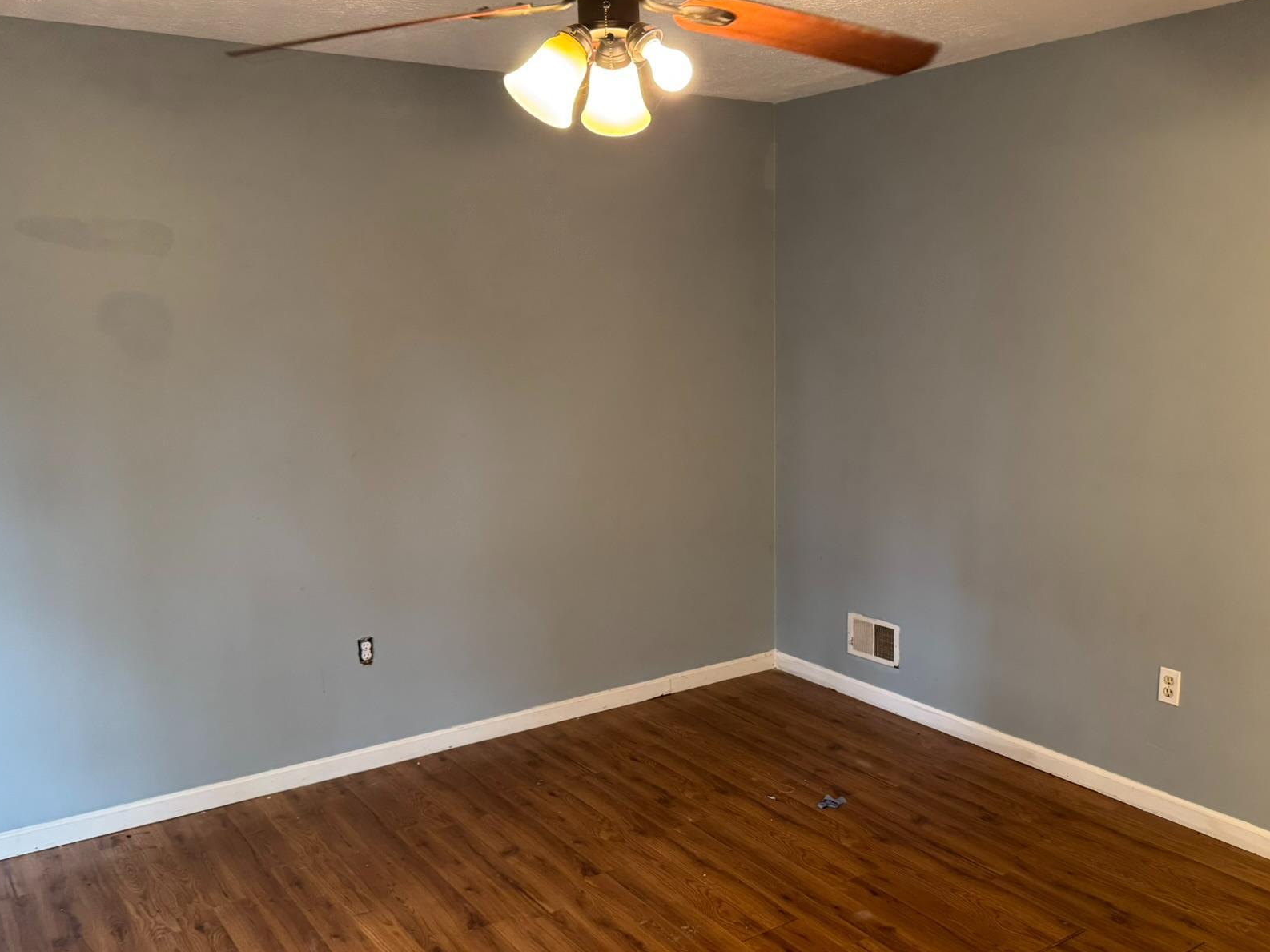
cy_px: 555
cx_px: 707
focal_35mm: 31
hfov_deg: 58.2
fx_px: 1137
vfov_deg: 45.3
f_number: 1.78
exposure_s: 1/60
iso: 500
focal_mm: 6.76
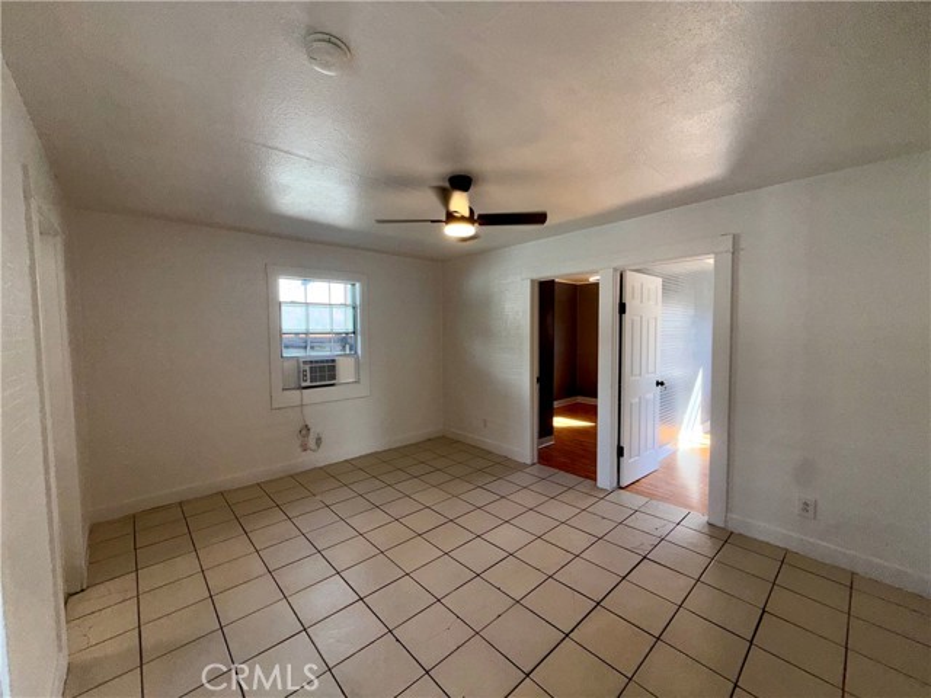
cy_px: 349
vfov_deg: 85.7
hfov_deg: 102.1
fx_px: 377
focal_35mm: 14
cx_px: 466
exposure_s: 1/122
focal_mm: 2.22
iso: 20
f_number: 2.2
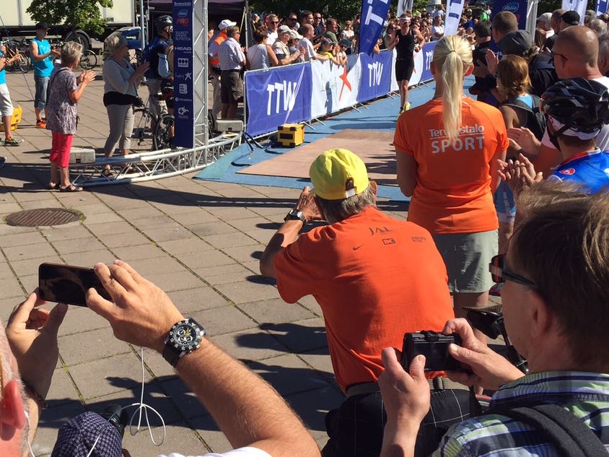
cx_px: 196
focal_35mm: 44
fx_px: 774
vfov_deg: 32.8
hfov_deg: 42.3
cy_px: 191
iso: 32
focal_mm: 4.15
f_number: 2.2
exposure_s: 1/1883
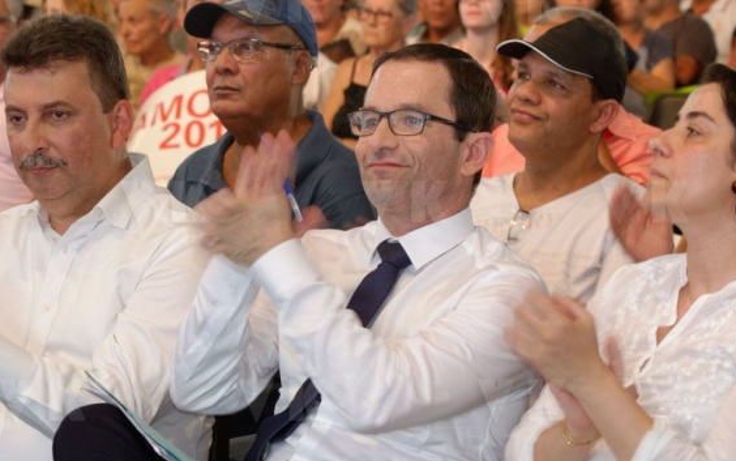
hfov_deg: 11.3
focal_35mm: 186
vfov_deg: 7.1
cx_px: 281
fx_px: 3732
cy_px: 242
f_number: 5.6
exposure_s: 1/15
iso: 400
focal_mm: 86
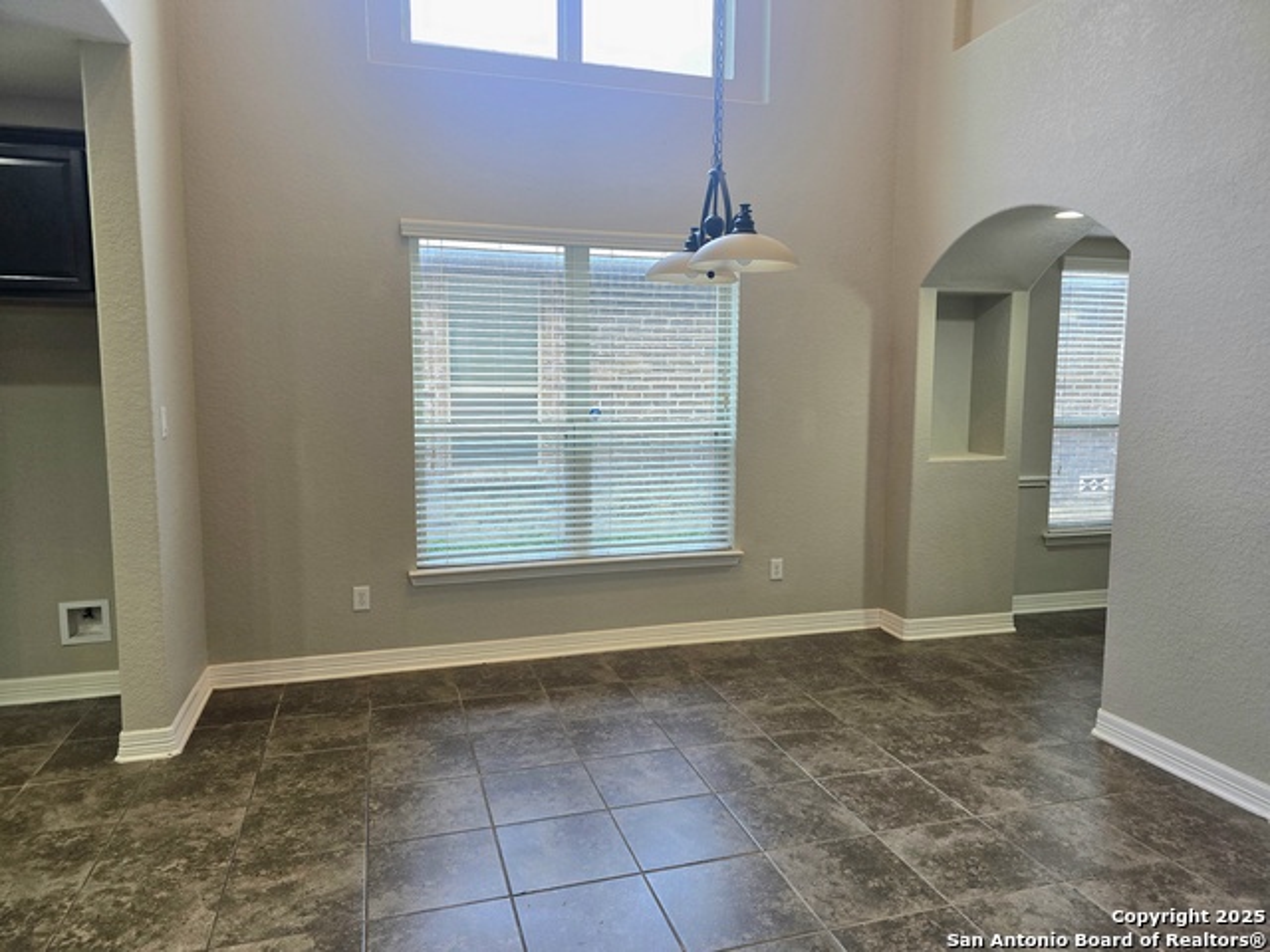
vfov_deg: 58.9
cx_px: 635
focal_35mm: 23
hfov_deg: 73.9
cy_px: 476
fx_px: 844
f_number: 1.7
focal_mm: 6.3
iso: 100
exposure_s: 1/120
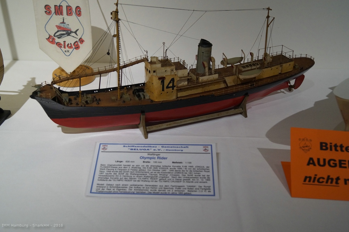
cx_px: 174
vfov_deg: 36.8
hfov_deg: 53.1
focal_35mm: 36
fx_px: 349
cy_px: 116
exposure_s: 1/160
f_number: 4
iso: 1000
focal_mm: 24
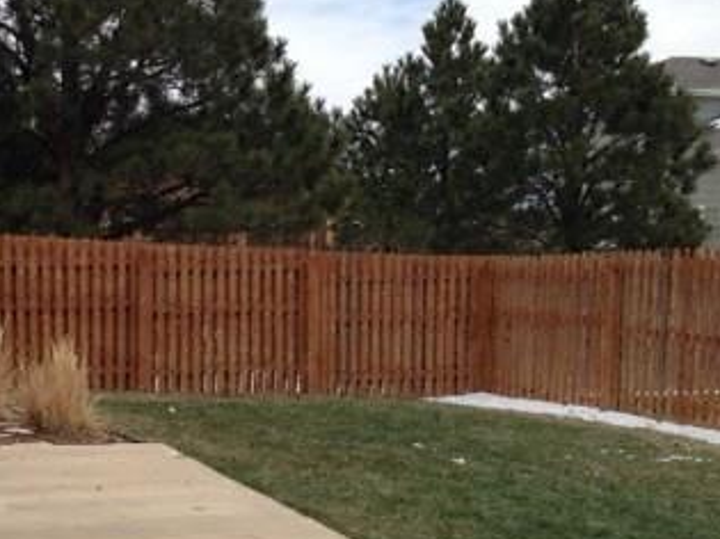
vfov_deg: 21.8
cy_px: 388
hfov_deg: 28.4
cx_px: 144
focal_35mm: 67
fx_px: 1393
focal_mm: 4.13
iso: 50
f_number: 2.4
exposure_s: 1/1595
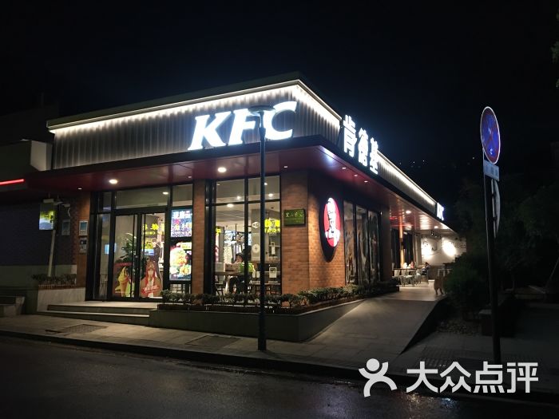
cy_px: 210
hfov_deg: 61.7
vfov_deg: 48.2
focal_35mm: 29
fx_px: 468
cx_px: 280
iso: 100
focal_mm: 4.15
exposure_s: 1/8
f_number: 2.2
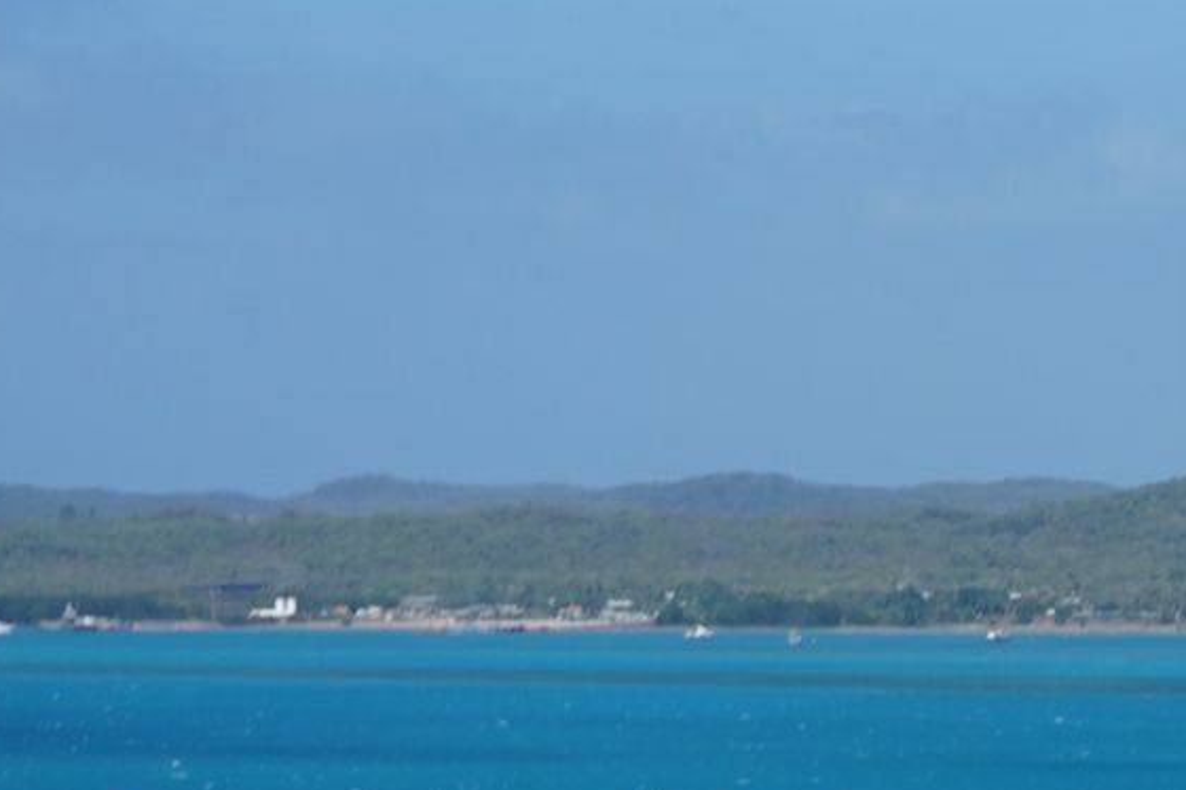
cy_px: 1022
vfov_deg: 5.8
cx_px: 1731
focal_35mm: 236
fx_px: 7774
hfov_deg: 8.5
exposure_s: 1/160
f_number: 14
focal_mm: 46
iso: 100
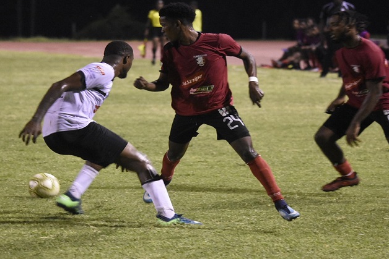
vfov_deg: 5.1
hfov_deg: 7.6
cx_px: 191
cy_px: 126
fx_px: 2934
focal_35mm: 272
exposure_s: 1/200
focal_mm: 175
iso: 8000
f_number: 5
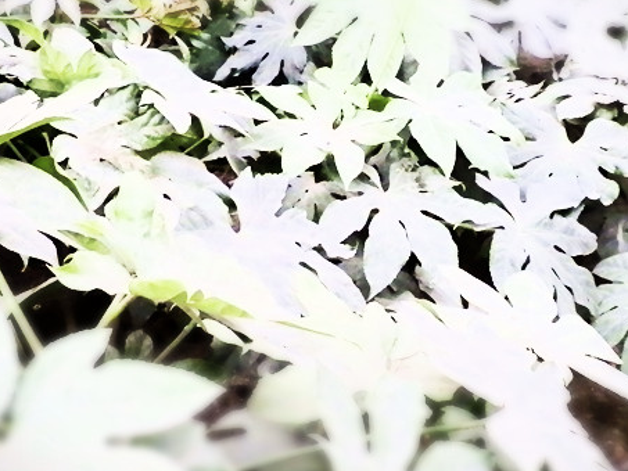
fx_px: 1089
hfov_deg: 32.2
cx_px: 335
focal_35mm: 60
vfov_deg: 24.4
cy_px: 202
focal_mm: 6.17
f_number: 3.5
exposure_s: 1/250
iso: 1250
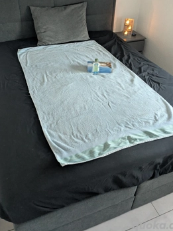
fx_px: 207
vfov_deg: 58.1
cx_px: 84
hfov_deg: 45.4
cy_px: 100
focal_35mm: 31
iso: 520
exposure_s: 1/25
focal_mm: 4.38
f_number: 1.73
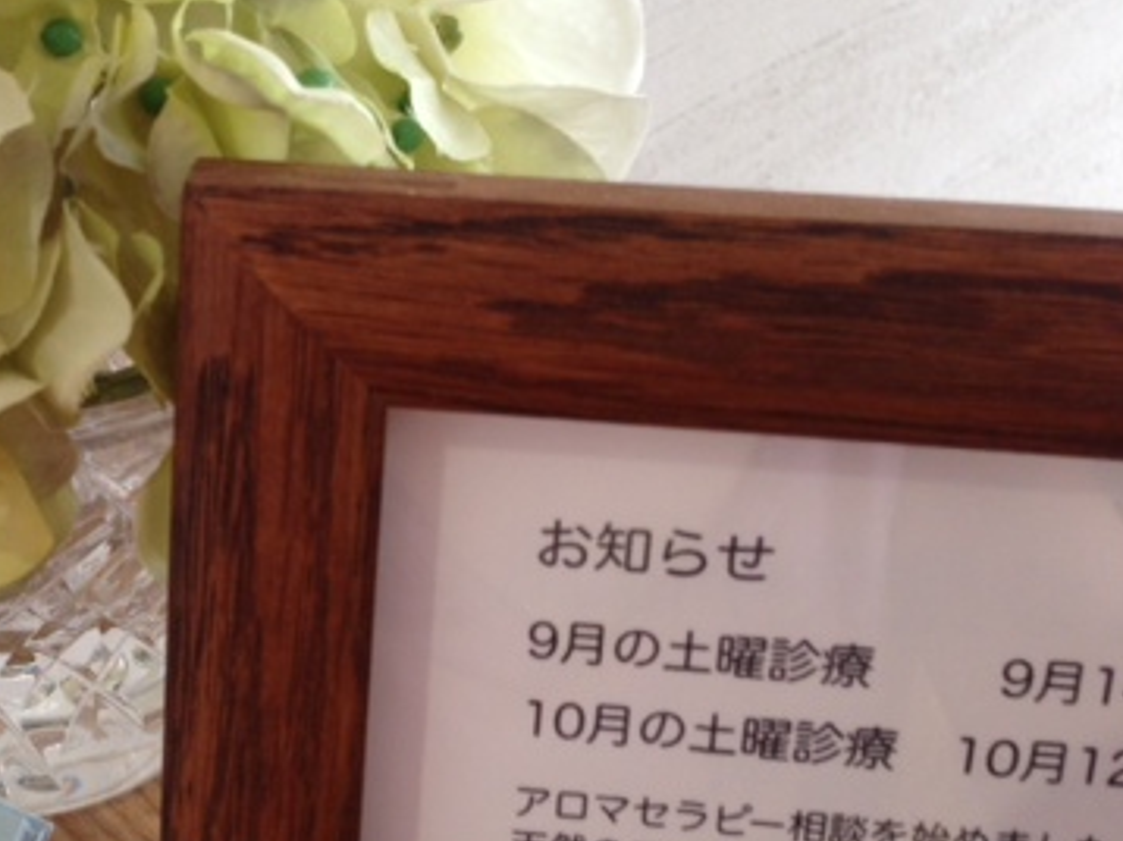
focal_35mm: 59
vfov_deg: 24.7
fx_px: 1913
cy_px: 329
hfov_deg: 31.8
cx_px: 207
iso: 64
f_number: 2.4
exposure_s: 1/20
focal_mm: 4.13
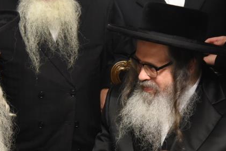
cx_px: 56
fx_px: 999
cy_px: 94
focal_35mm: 159
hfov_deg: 12.9
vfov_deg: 8.6
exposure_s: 1/60
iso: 4000
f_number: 4
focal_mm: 65
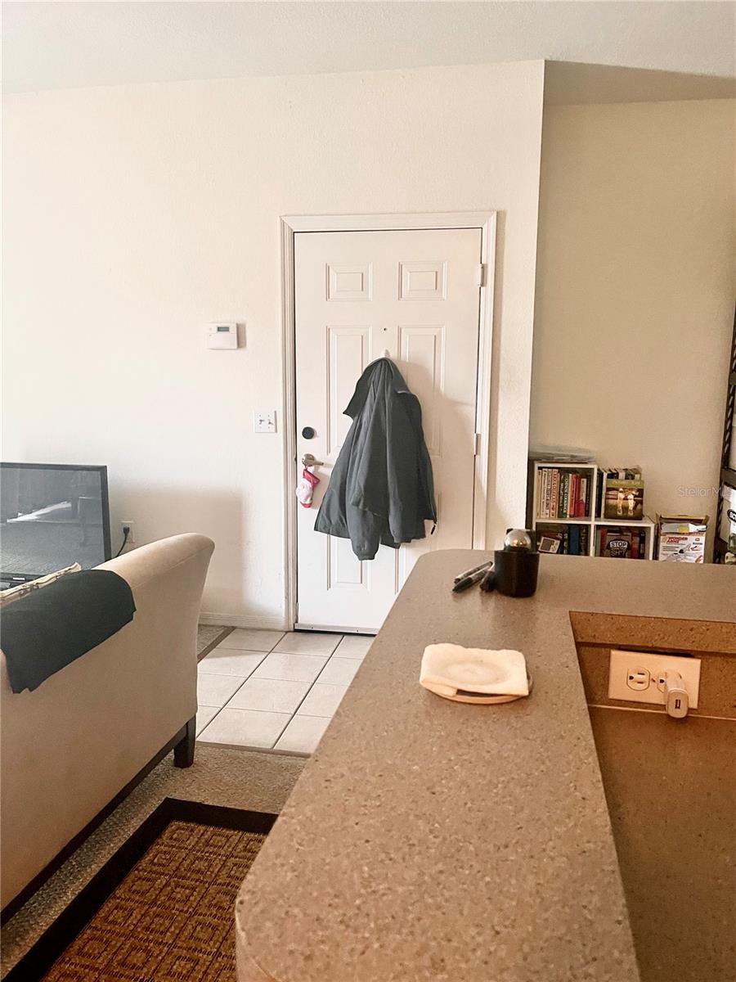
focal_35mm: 26
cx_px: 368
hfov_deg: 53.1
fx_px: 737
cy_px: 491
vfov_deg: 67.3
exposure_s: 1/40
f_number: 1.6
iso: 500
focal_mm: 5.1
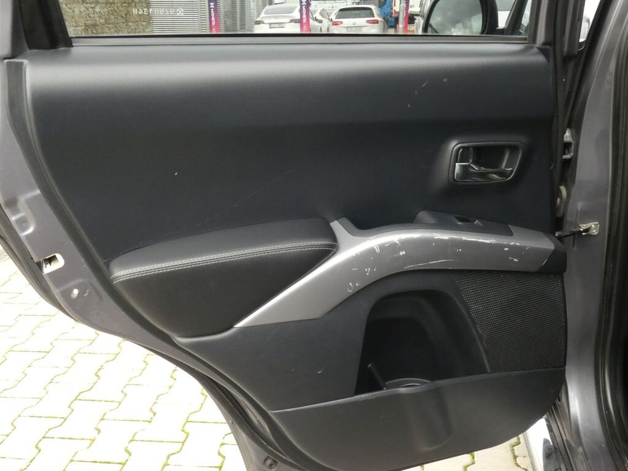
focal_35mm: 35
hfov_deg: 52.6
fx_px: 635
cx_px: 314
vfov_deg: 40.7
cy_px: 236
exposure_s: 1/80
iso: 640
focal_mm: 6.2
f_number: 5.6
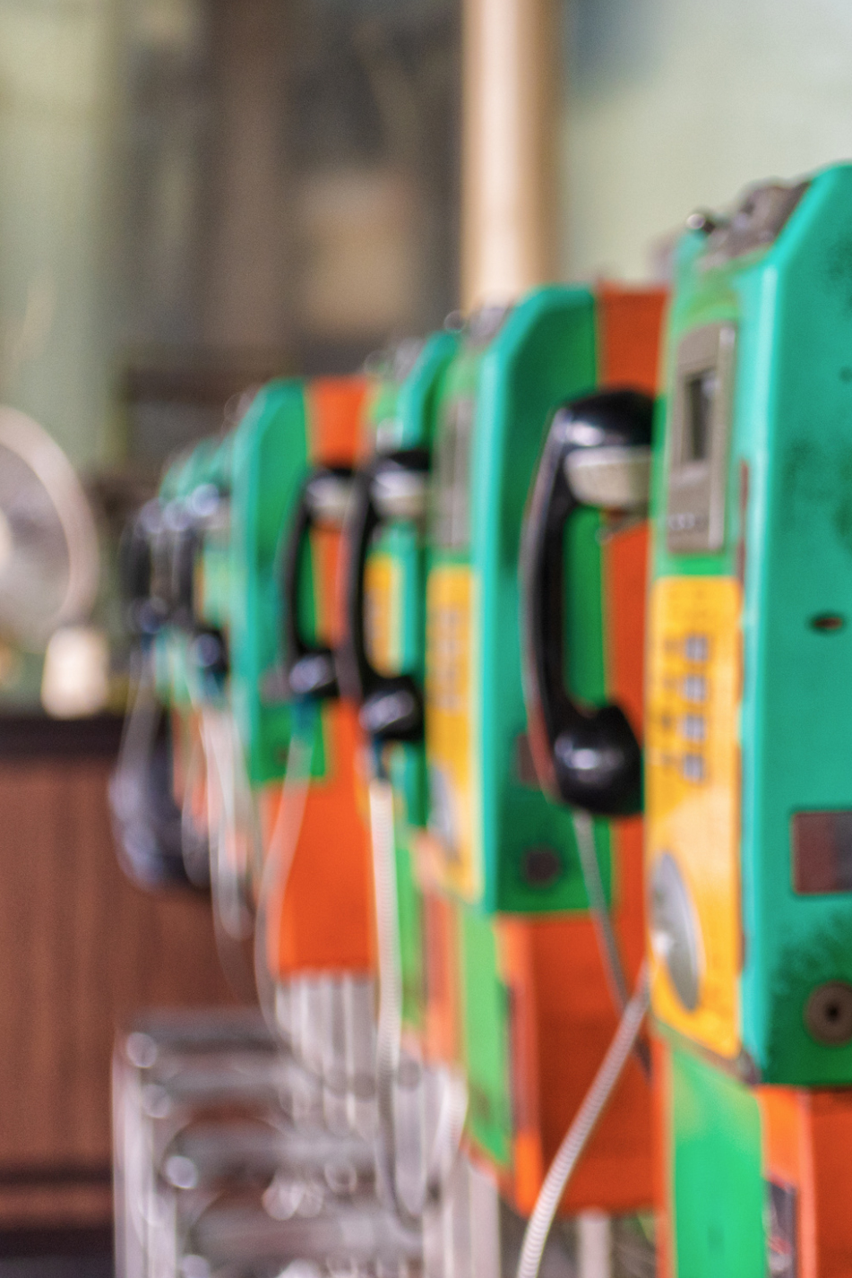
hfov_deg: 13.9
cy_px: 634
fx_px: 3478
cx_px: 711
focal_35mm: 98
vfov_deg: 20.8
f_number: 2.8
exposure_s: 1/15
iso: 400
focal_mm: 35
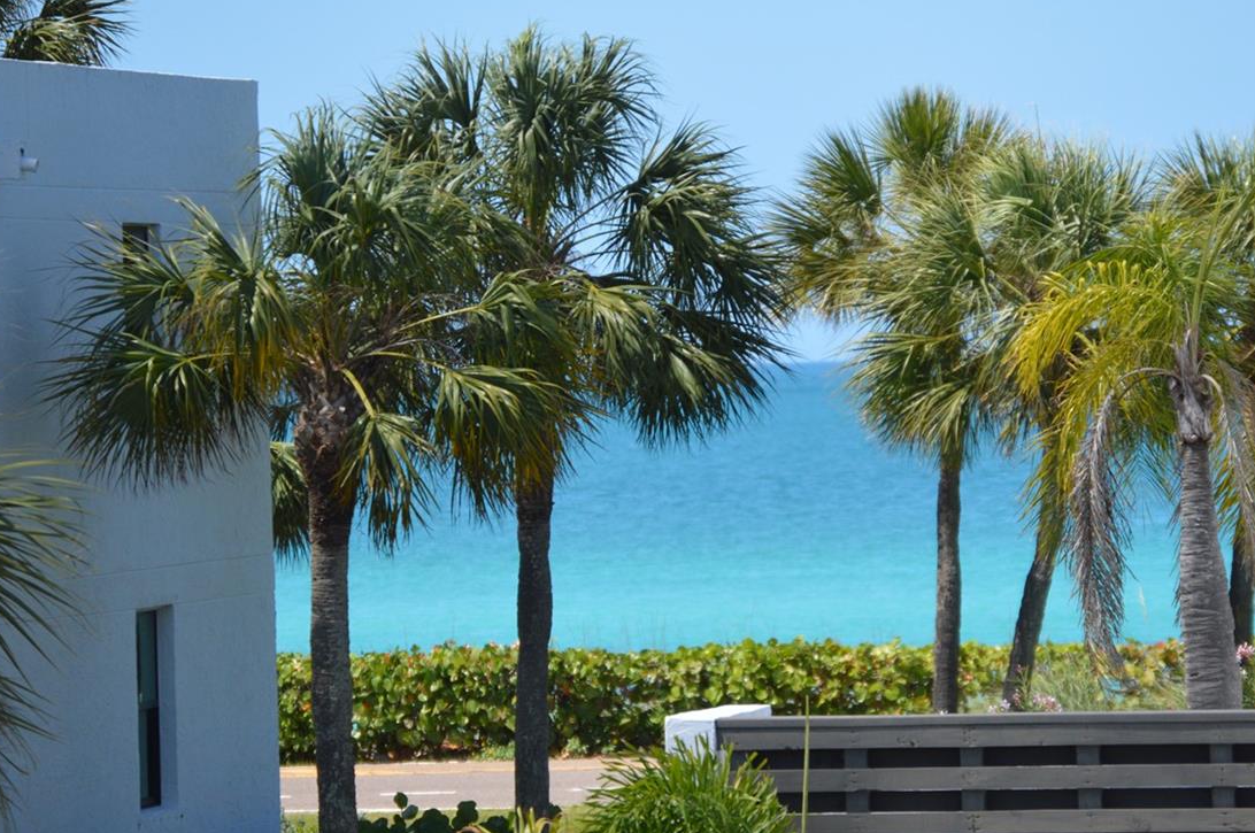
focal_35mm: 319
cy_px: 418
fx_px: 11096
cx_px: 776
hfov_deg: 6.5
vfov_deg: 4.3
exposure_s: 1/2000
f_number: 5.6
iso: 400
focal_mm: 145
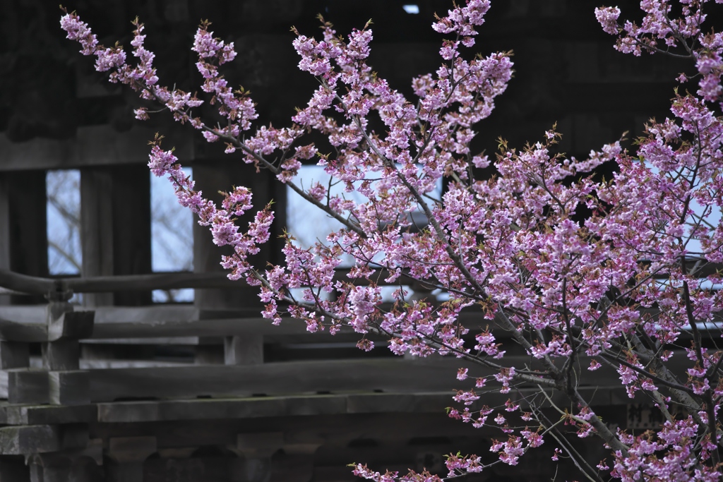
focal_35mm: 300
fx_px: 6025
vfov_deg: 4.6
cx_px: 362
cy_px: 241
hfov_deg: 6.9
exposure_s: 1/1600
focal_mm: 300
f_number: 4
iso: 800
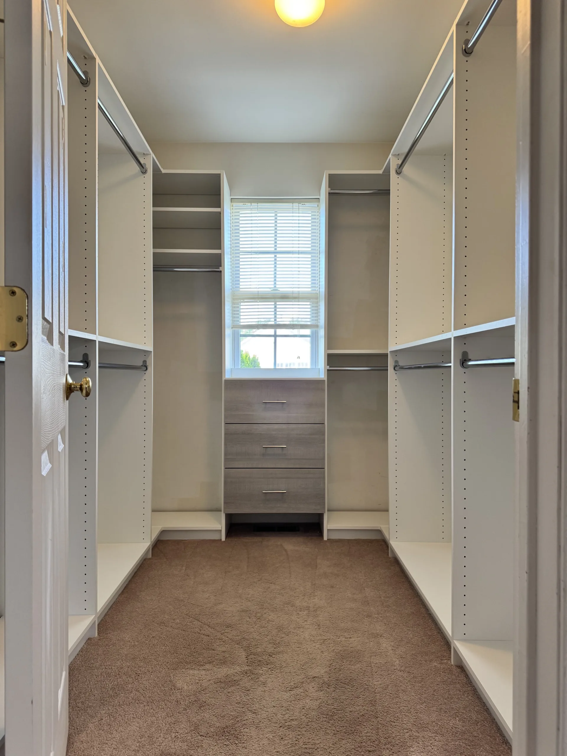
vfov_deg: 71.6
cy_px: 378
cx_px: 284
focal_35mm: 24
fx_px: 524
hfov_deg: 56.8
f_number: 1.78
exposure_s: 1/120
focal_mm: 6.76
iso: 200
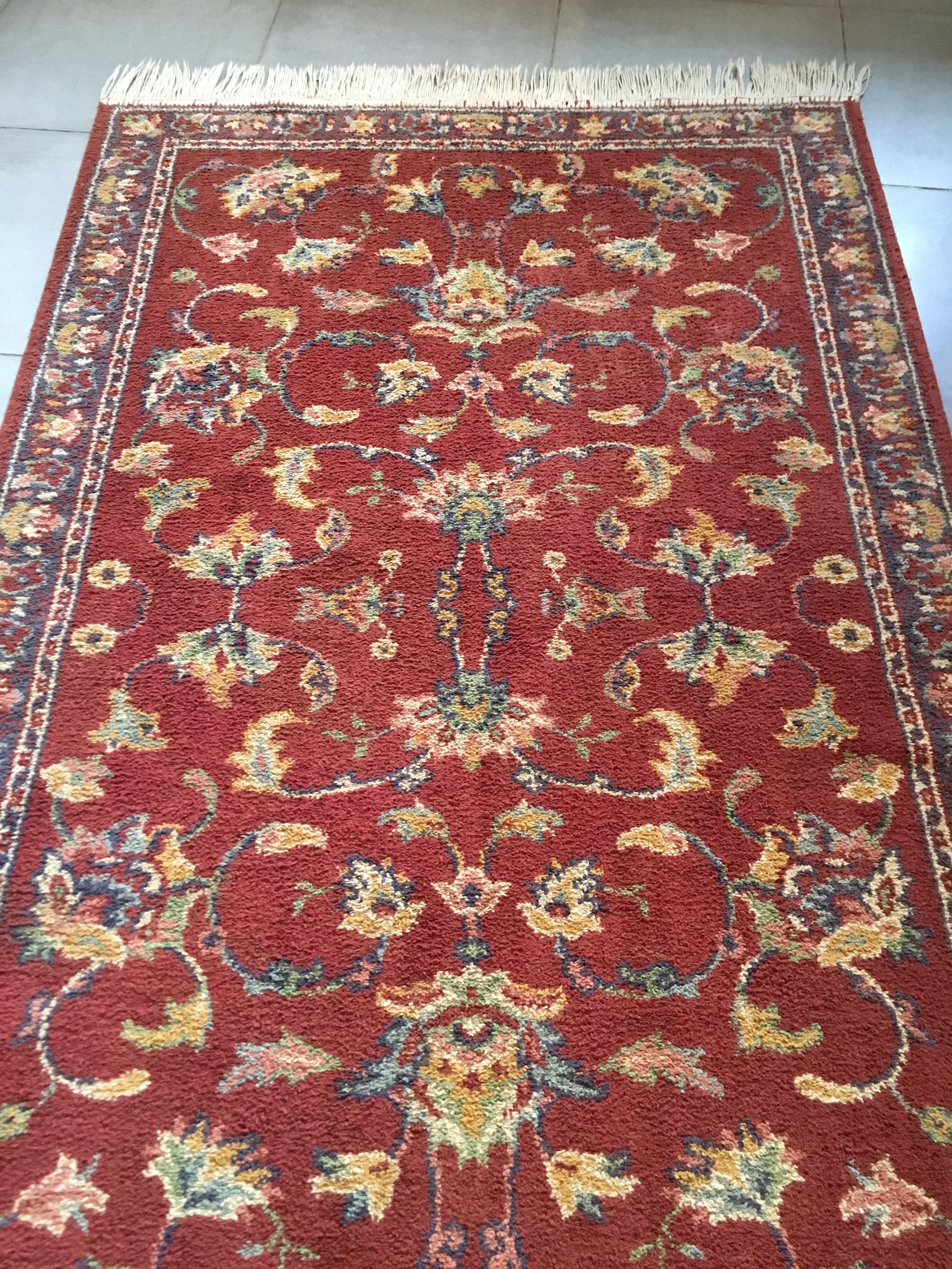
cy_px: 634
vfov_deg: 61.7
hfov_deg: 48.2
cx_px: 476
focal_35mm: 29
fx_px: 1063
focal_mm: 4.15
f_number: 2.2
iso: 200
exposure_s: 1/25
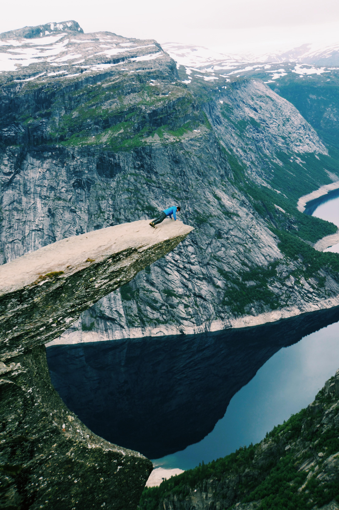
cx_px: 170
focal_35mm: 54
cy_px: 255
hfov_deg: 25.0
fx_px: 764
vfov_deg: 36.9
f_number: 5.6
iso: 100
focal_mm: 36
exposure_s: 1/200
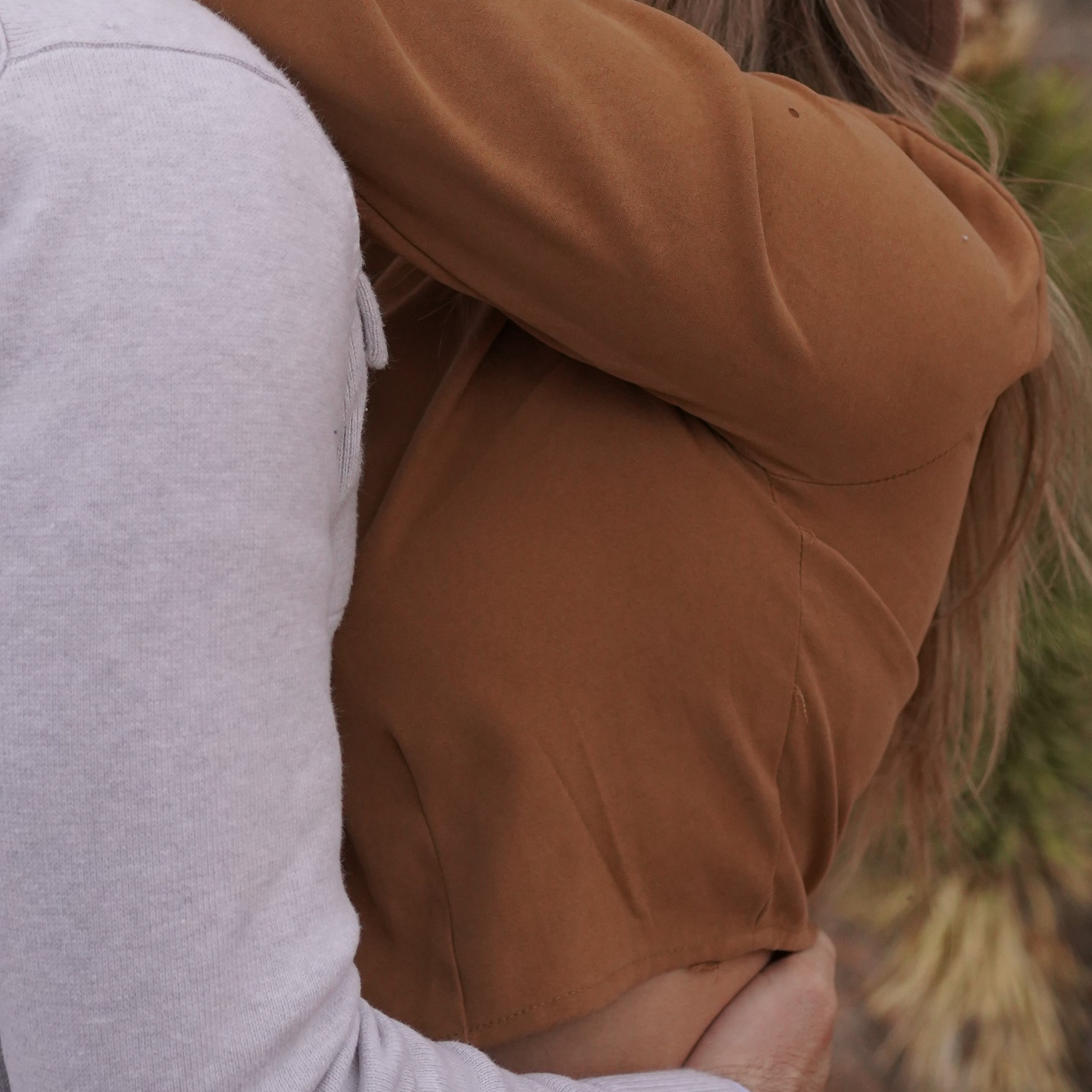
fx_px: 3997
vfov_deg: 15.4
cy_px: 124
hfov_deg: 15.5
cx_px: 389
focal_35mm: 112
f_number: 5
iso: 2000
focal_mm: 55
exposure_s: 1/5000
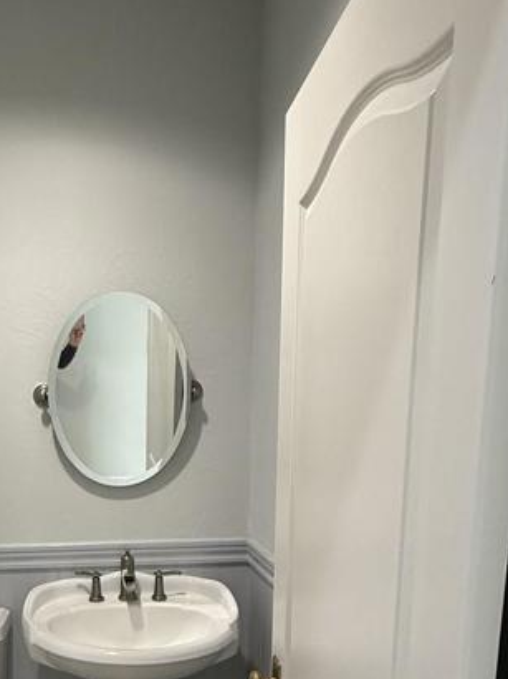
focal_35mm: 35
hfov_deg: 39.0
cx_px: 99
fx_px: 686
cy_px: 551
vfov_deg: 49.3
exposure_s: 1/120
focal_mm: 2.22
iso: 320
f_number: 2.2
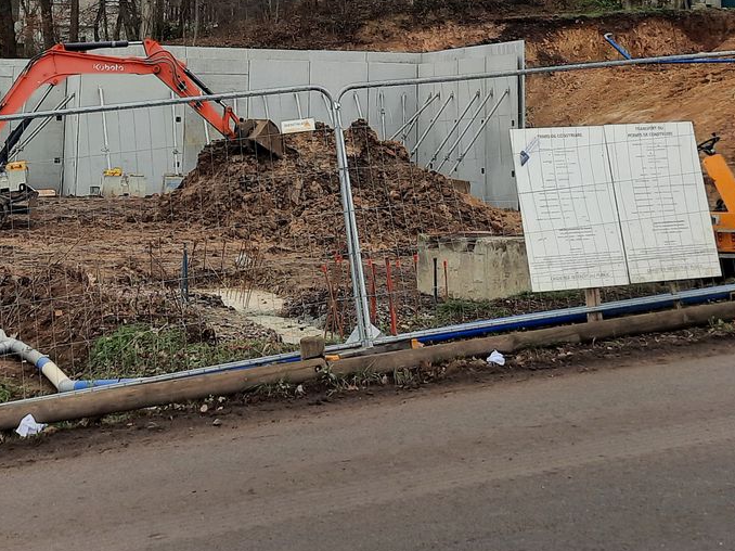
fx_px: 1252
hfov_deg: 32.7
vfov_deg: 23.3
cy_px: -59
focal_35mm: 59
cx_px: 344
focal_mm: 4.6
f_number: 2
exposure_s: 1/175
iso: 32
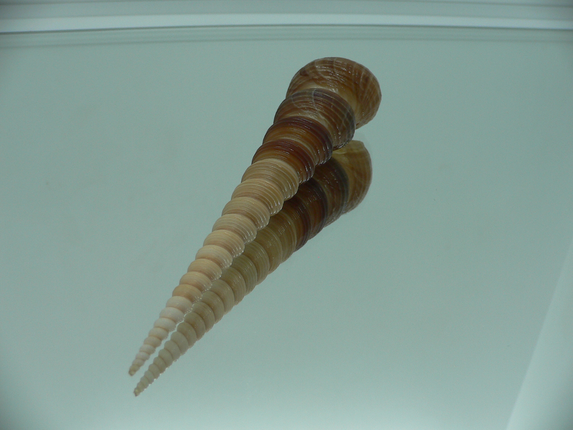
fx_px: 579
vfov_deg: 40.7
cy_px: 215
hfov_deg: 52.6
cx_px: 286
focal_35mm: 35
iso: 80
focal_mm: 4.6
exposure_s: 1/60
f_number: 2.8
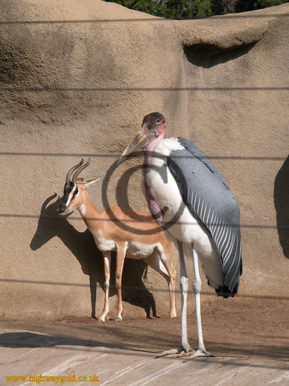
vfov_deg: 10.5
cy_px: 193
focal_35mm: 188
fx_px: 2093
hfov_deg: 7.9
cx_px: 144
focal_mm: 48.5
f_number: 6.4
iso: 100
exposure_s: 1/521
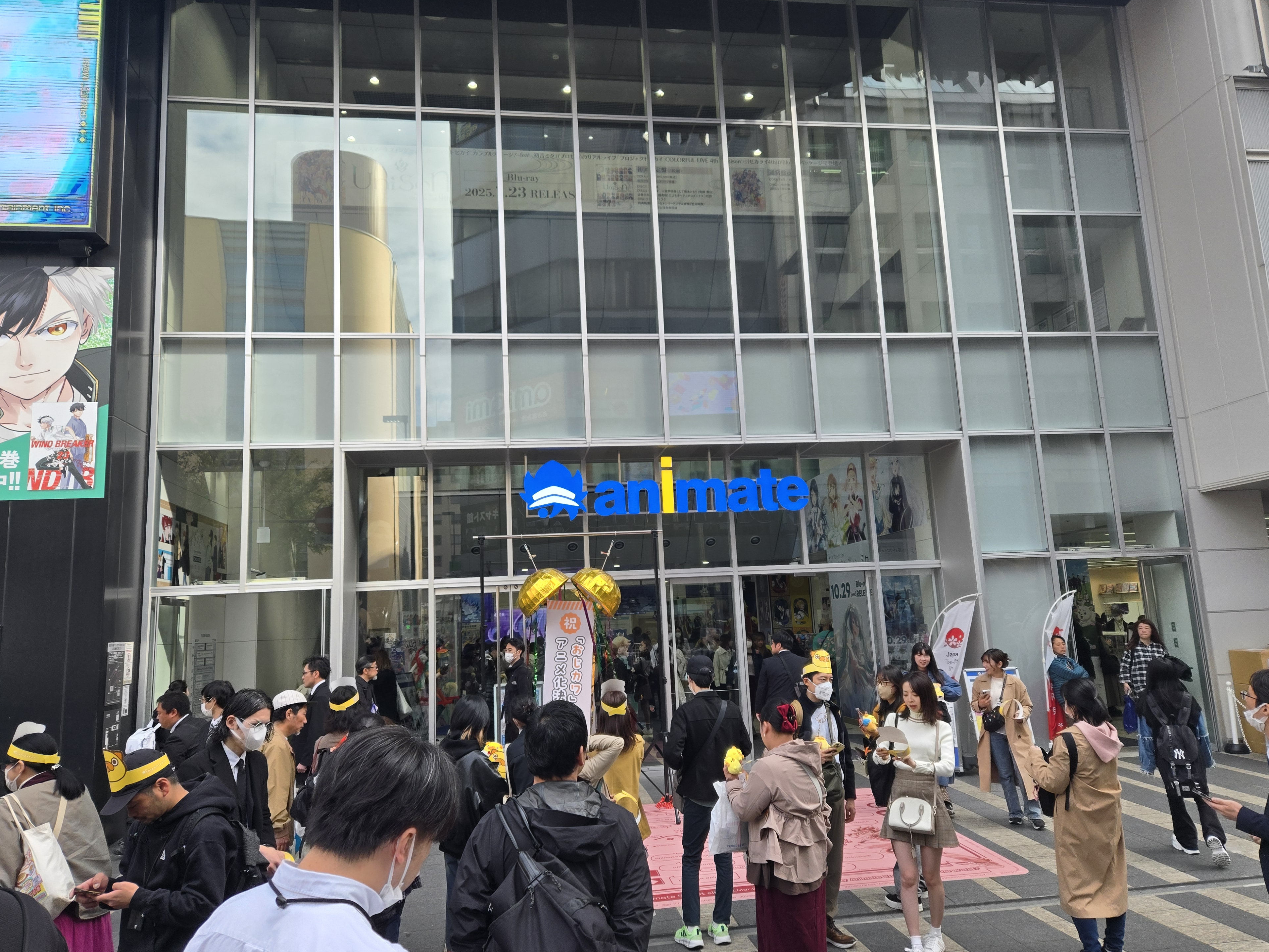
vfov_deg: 56.8
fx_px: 880
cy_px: 488
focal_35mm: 24
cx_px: 644
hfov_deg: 71.6
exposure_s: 1/1189
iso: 80
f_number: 1.8
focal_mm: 5.4
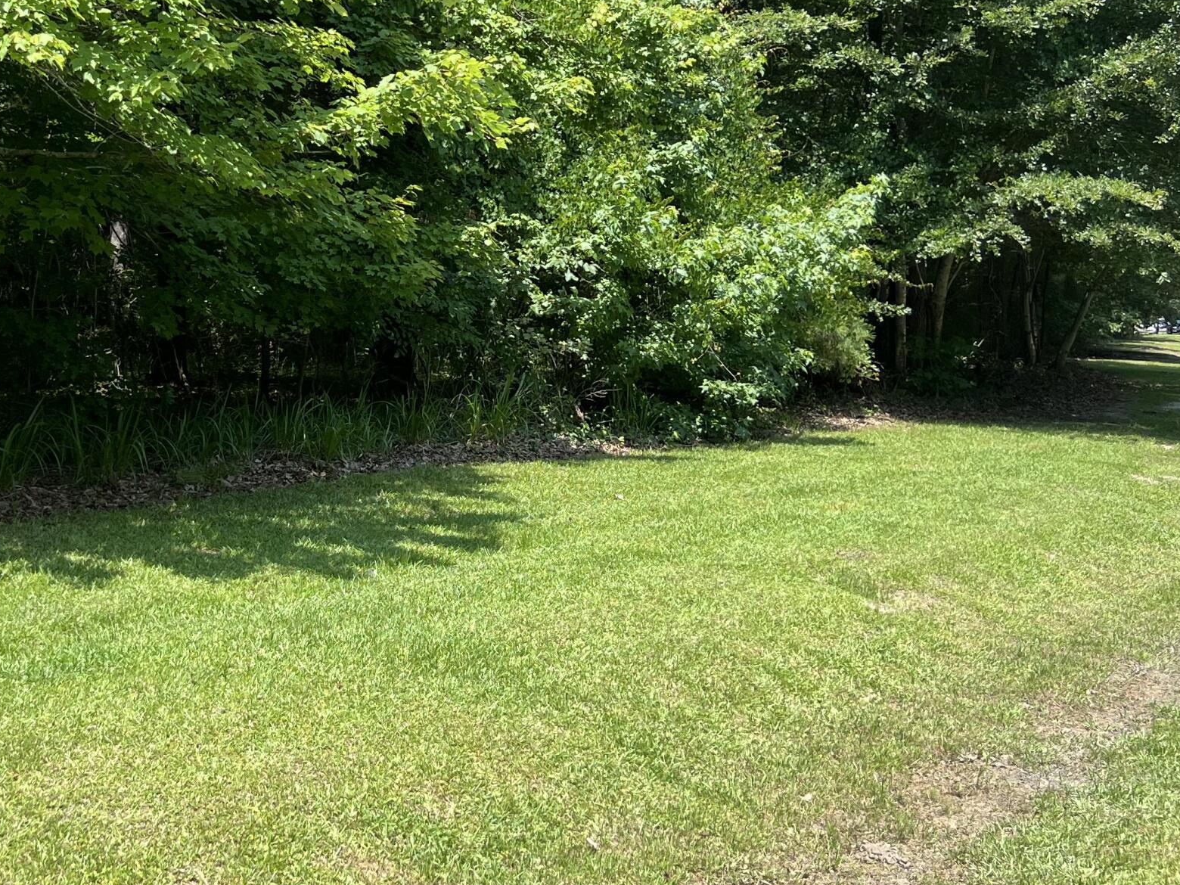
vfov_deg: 28.9
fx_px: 1704
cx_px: 240
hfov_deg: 36.9
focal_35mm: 50
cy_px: 287
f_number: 1.5
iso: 50
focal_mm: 5.7
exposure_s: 1/1361
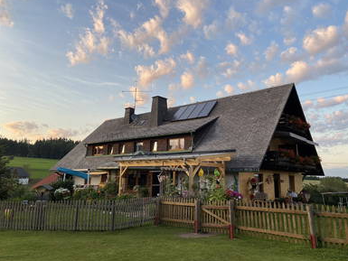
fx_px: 272
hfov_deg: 65.3
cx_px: 180
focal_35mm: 27
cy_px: 131
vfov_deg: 51.4
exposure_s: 1/122
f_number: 1.8
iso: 32
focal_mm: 4.25
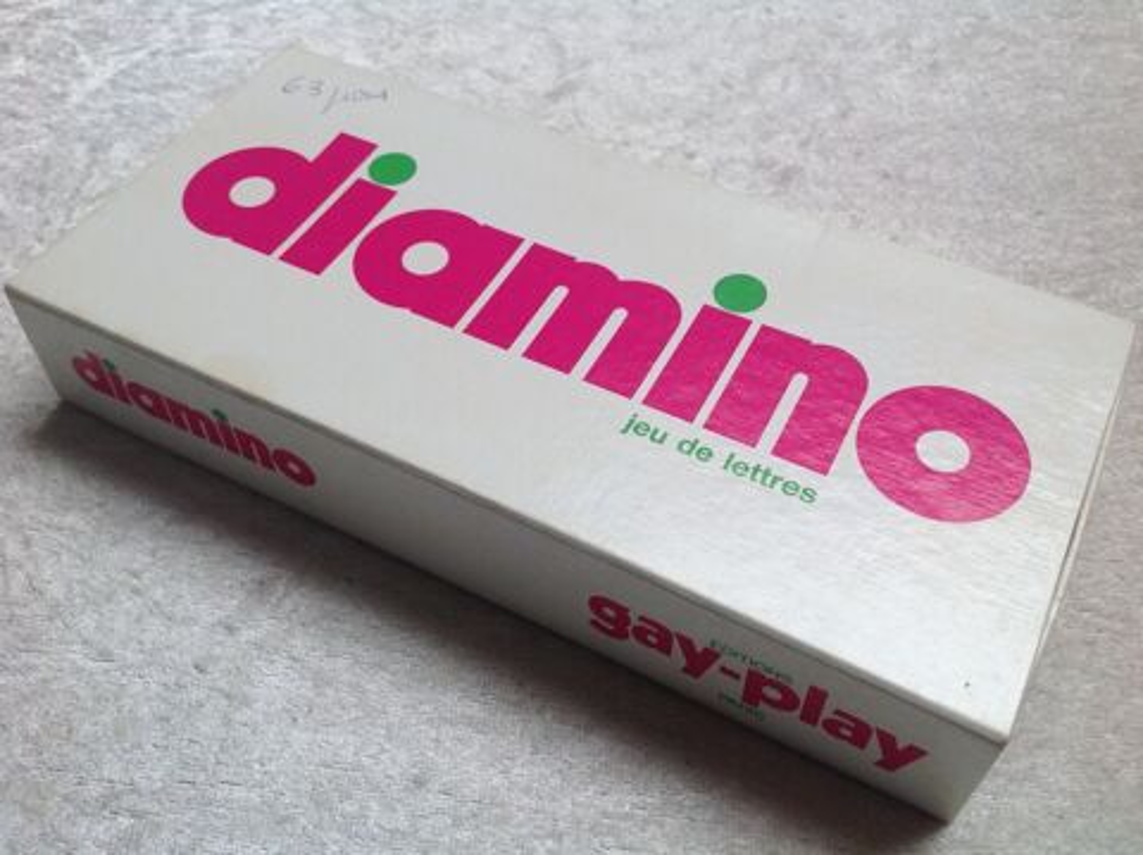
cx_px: 572
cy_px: 428
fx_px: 1155
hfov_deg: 52.7
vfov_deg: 40.6
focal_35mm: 35
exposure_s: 1/120
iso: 64
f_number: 2.4
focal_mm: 4.28
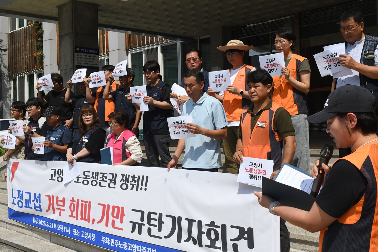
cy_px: 126
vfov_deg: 28.1
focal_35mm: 48
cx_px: 189
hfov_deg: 41.1
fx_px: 504
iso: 1250
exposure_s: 1/8000
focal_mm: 32
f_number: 6.3
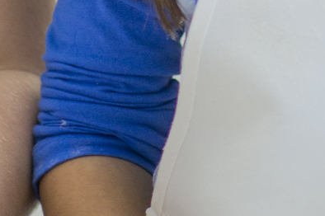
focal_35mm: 458
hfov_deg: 4.5
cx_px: 392
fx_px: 4131
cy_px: -355
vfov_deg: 3.0
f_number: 1.8
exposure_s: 1/250
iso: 200
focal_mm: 85
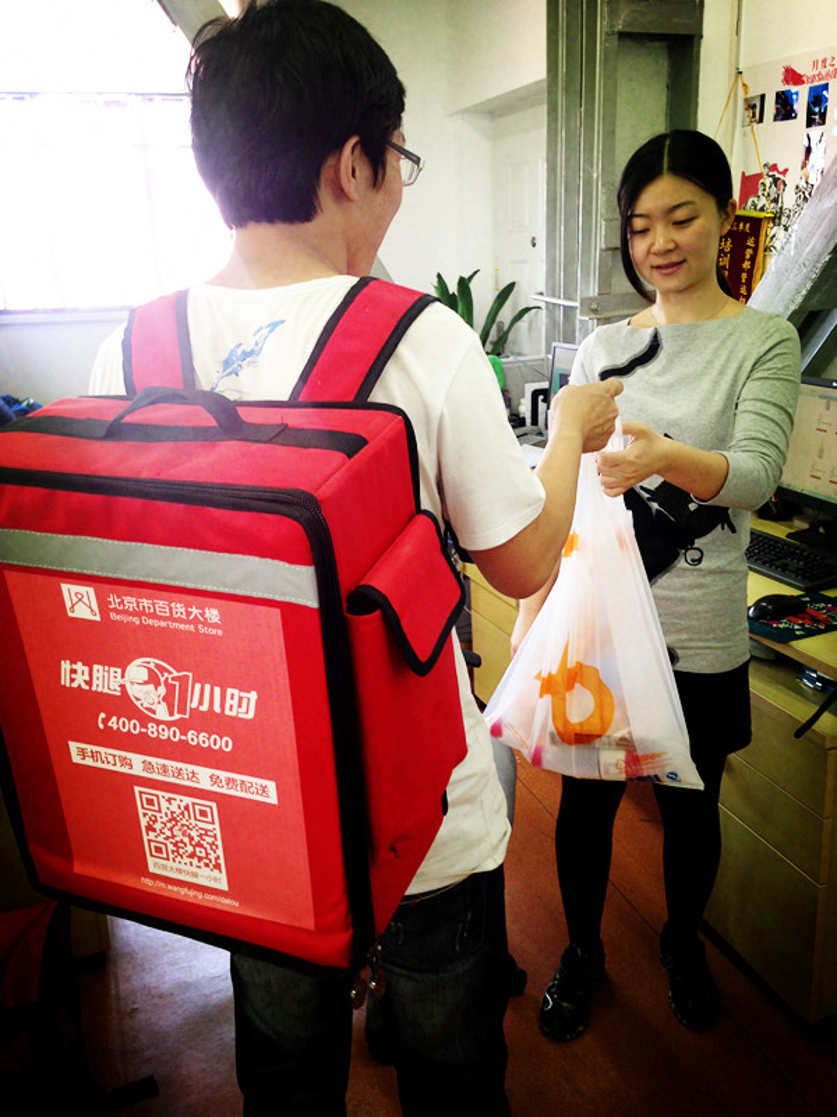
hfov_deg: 42.9
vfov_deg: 55.4
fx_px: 1064
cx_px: 418
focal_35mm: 33
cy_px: 558
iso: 50
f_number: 2.4
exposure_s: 1/20
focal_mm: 4.12
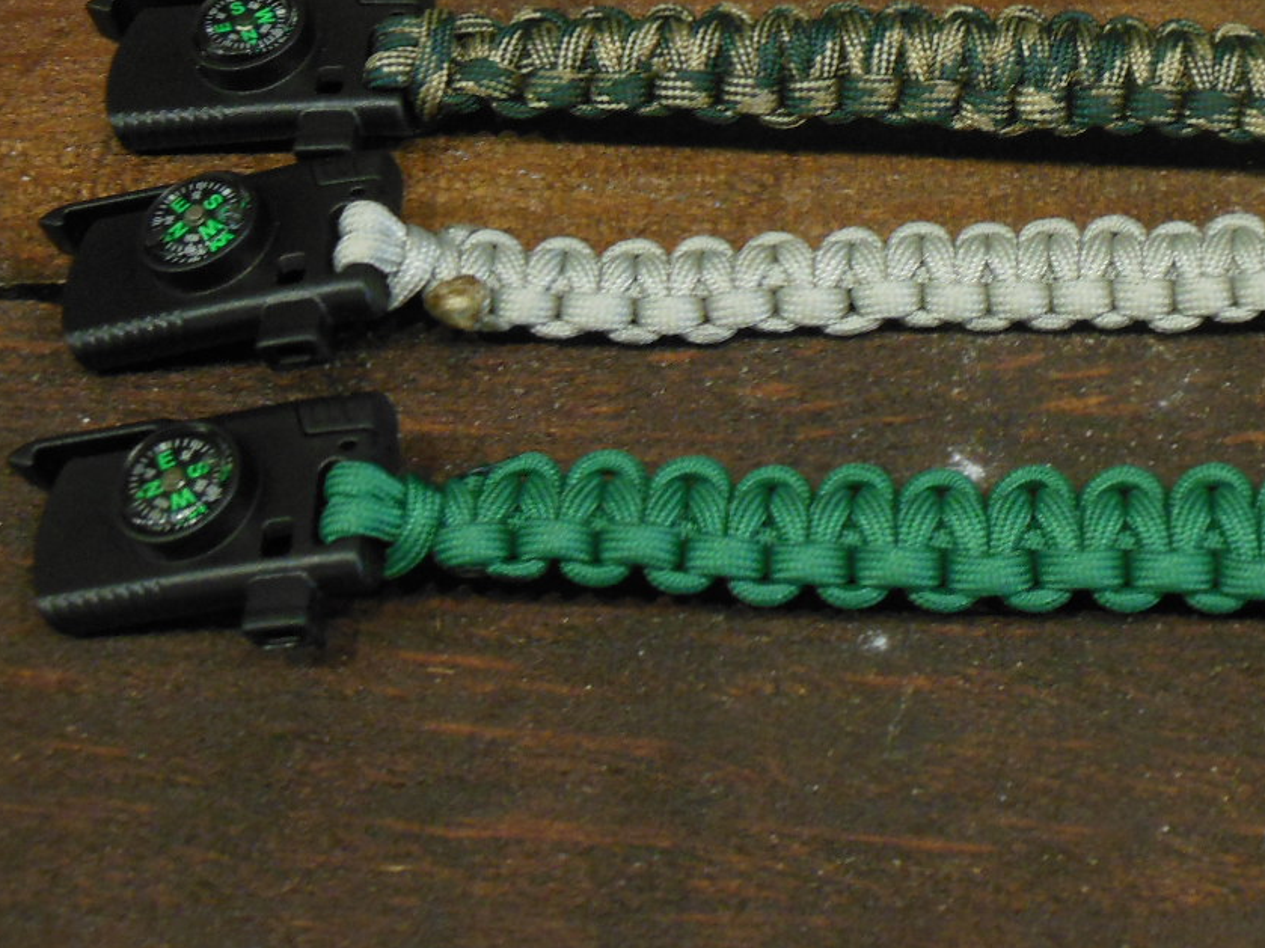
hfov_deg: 23.5
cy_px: 106
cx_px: 1028
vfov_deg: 17.7
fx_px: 2996
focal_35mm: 82
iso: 400
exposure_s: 1/13
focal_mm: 7.7
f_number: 3.8
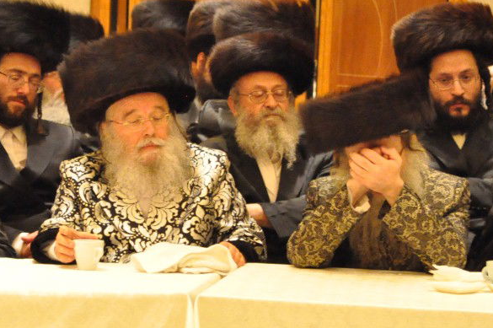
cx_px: 189
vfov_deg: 5.8
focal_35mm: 237
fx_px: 3243
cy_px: 160
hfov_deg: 8.7
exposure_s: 1/60
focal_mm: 80
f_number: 5.6
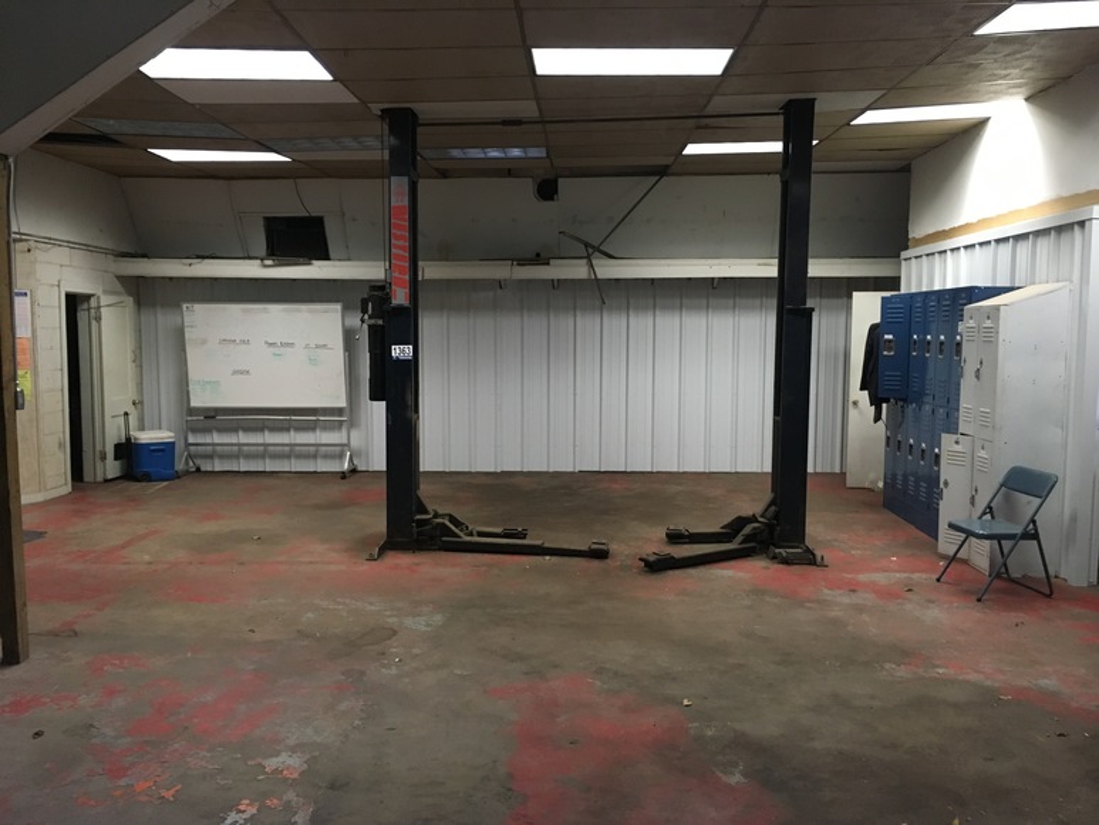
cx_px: 550
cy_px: 412
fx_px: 921
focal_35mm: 29
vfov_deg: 48.2
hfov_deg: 61.7
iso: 200
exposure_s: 1/24
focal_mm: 4.15
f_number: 2.2
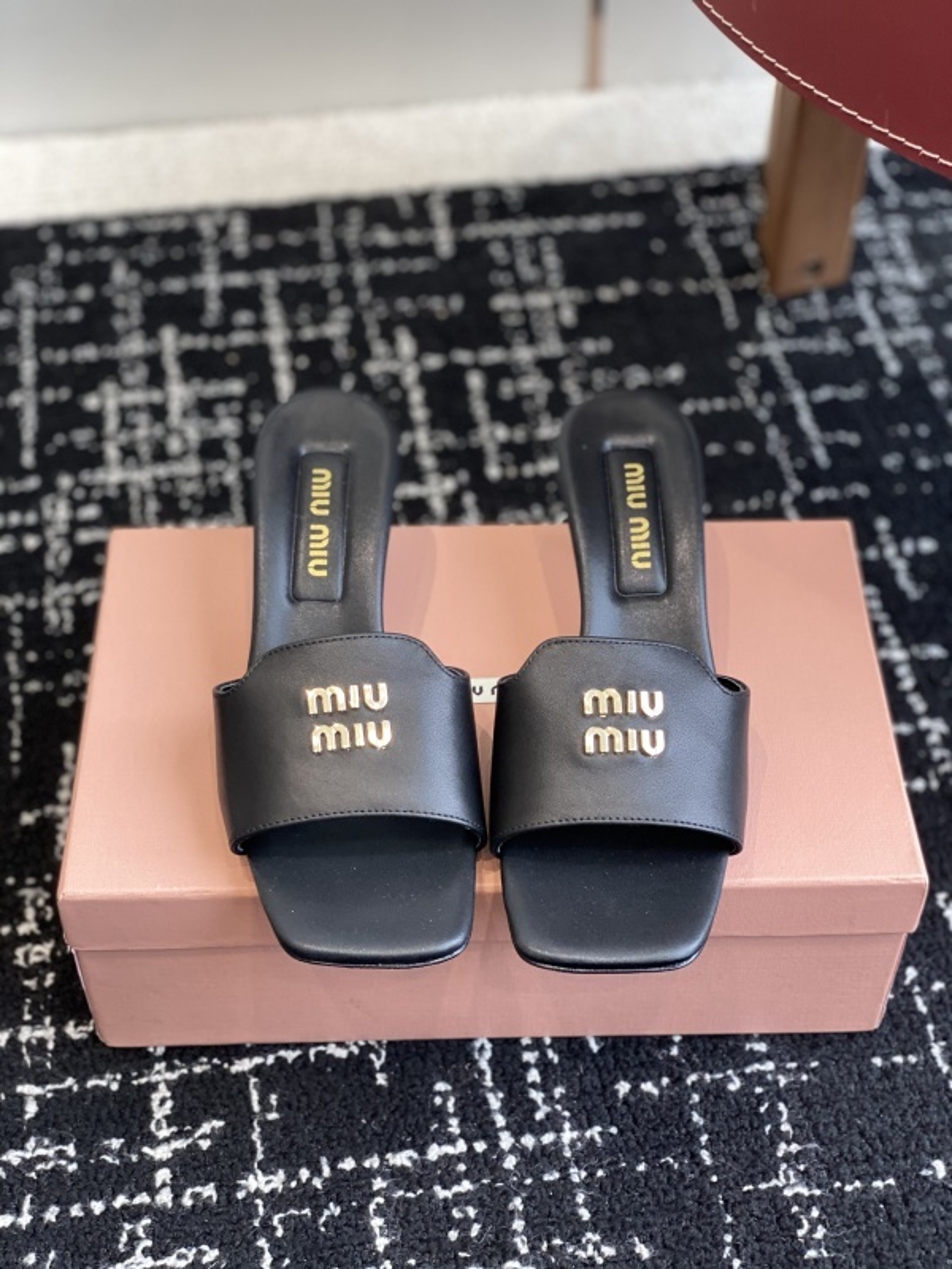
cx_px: 476
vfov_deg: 36.8
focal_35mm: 52
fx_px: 1907
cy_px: 634
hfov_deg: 28.0
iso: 100
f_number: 2
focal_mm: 6
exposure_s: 1/122
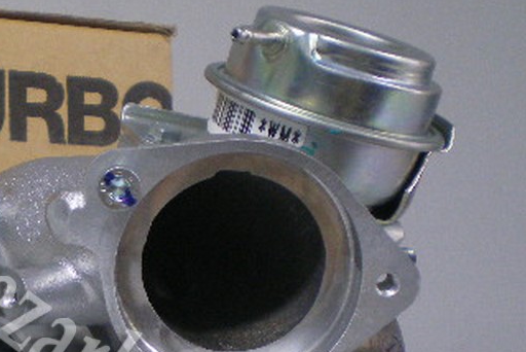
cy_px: 323
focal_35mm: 79
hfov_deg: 24.8
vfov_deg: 17.0
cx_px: 35
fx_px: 1155
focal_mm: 6.3
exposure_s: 1/30
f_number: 3.1
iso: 320
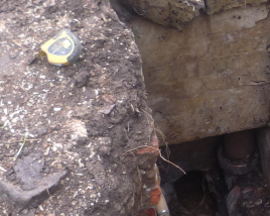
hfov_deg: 22.2
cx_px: 286
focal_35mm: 82
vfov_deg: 18.6
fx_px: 655
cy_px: 55
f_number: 2.8
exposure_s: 1/50
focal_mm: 4.4
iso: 100
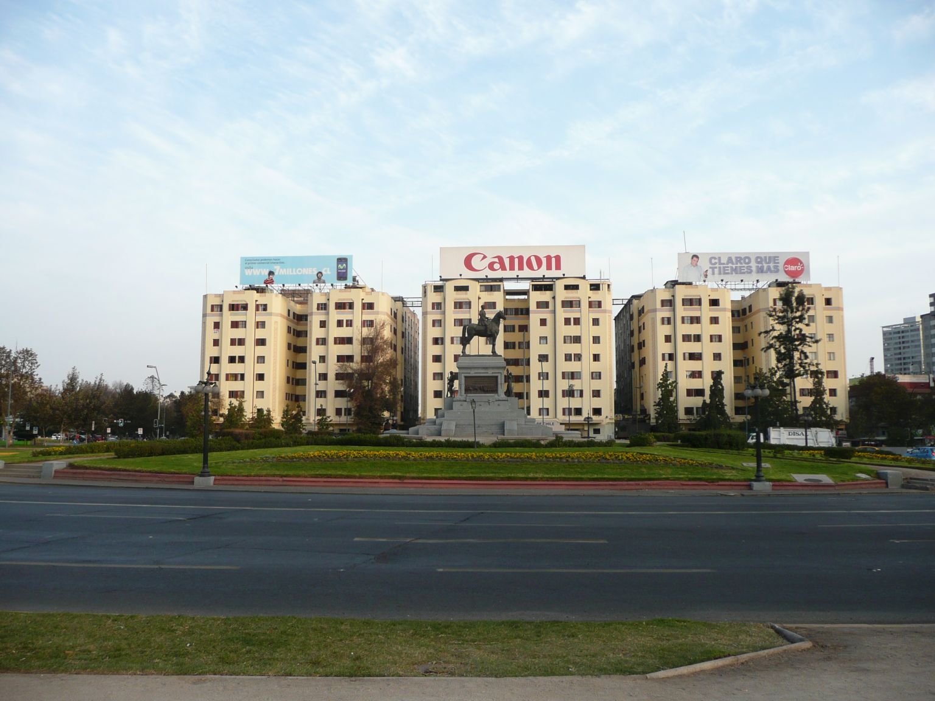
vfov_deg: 49.7
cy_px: 350
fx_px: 756
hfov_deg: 63.4
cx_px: 468
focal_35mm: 28
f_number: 3.3
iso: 100
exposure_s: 1/200
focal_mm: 4.6
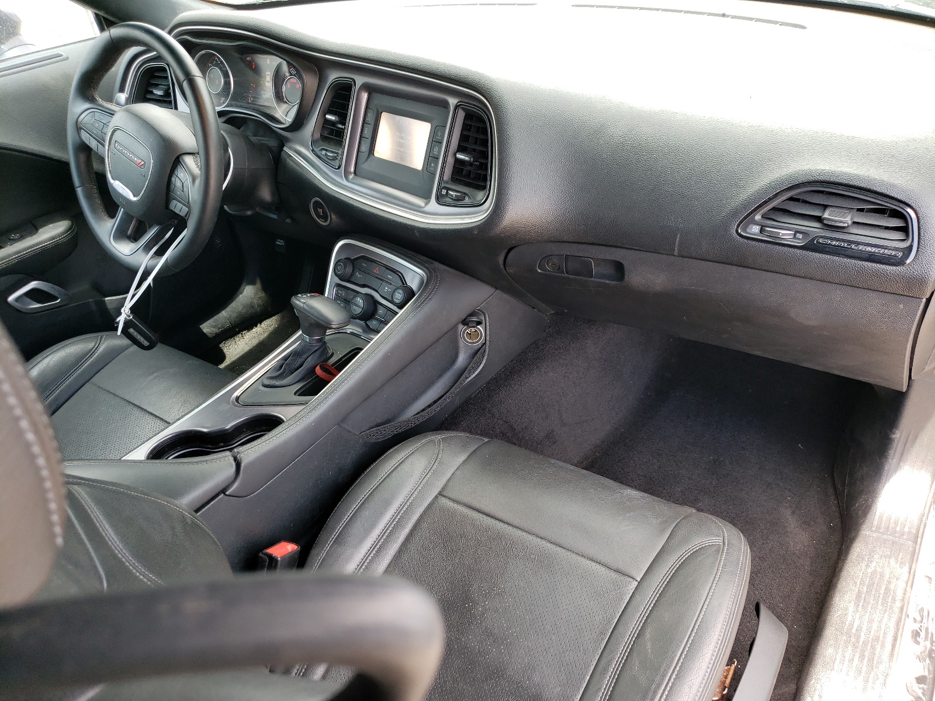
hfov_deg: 67.3
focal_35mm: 26
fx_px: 702
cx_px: 468
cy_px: 350
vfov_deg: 53.1
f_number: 1.5
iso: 50
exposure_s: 1/122
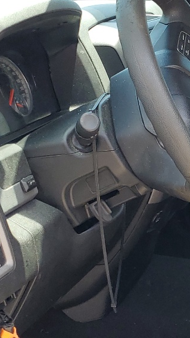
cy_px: 219
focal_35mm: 80
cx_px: 351
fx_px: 716
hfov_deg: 13.4
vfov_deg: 26.4
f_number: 1.5
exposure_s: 1/323
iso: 50
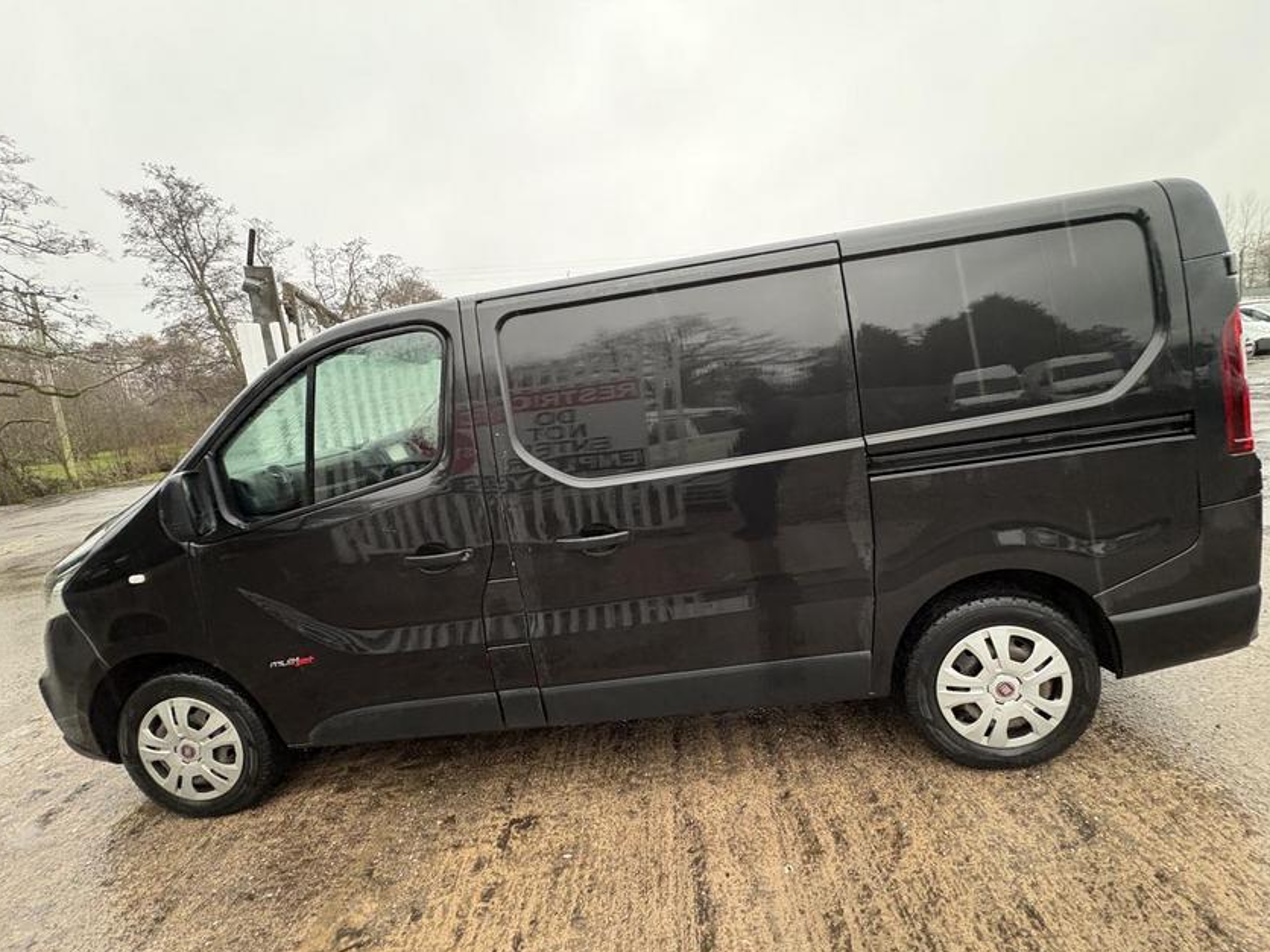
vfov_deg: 81.7
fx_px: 550
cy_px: 449
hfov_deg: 98.1
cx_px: 664
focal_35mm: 15
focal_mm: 2.22
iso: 500
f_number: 2.2
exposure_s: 1/60
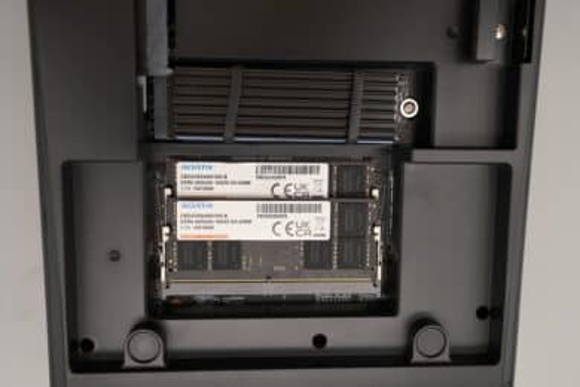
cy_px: 194
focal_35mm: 35
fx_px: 564
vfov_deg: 37.9
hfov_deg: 54.4
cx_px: 290
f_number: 4
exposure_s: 1/160
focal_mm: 23
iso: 320
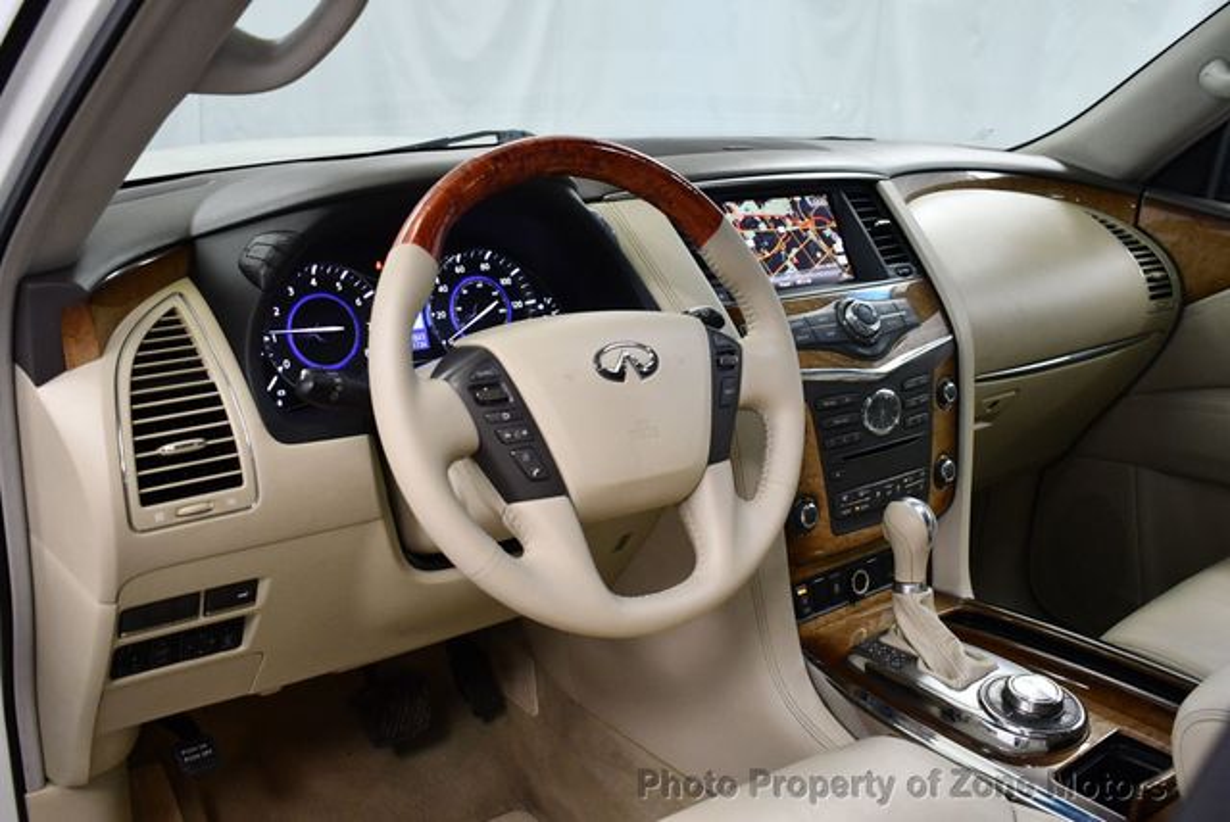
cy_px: 411
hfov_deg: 53.1
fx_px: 1231
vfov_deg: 36.9
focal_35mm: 36
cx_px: 615
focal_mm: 18
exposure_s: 1/125
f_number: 3.5
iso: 1400
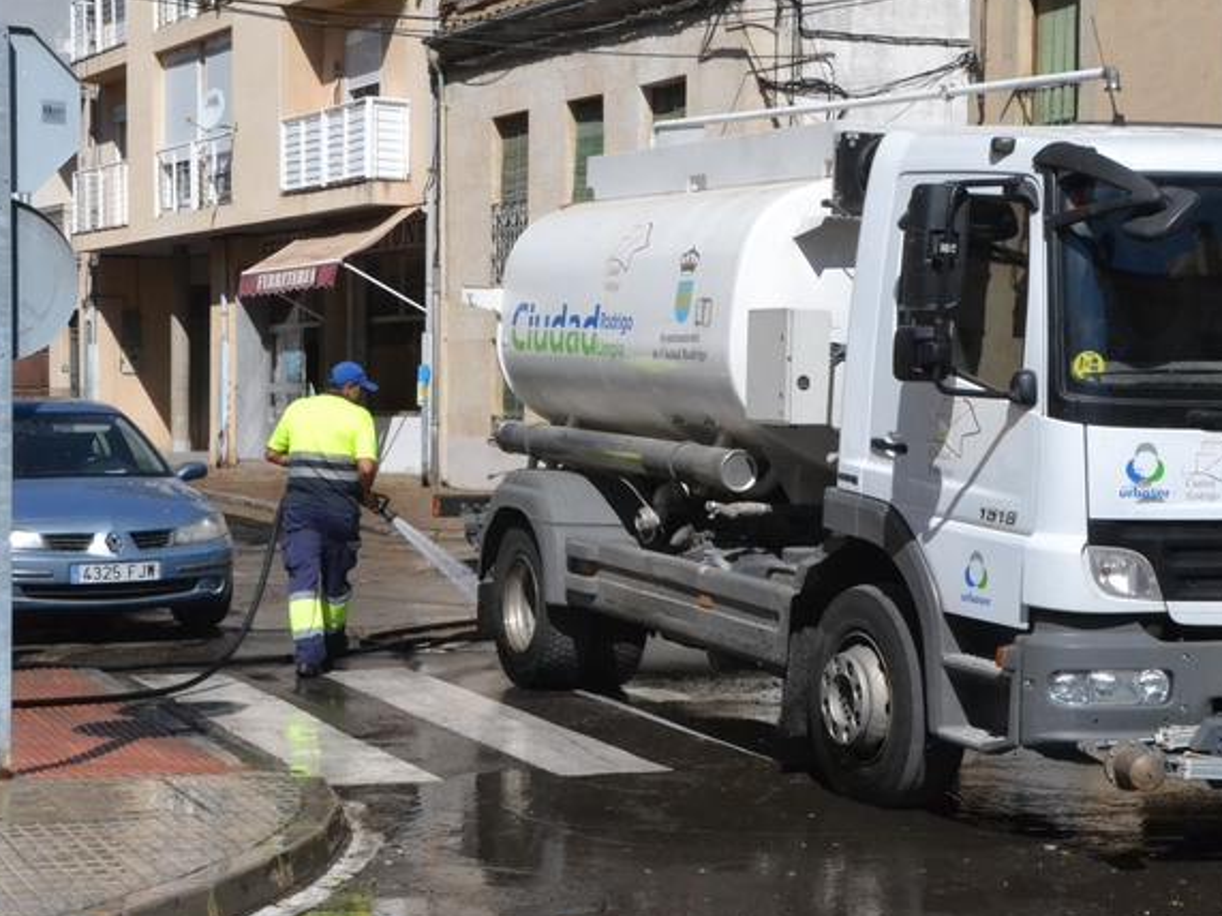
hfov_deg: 27.5
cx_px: 618
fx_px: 2494
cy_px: 521
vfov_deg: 20.8
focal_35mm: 71
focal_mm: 35
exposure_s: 1/1600
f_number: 20
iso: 3200
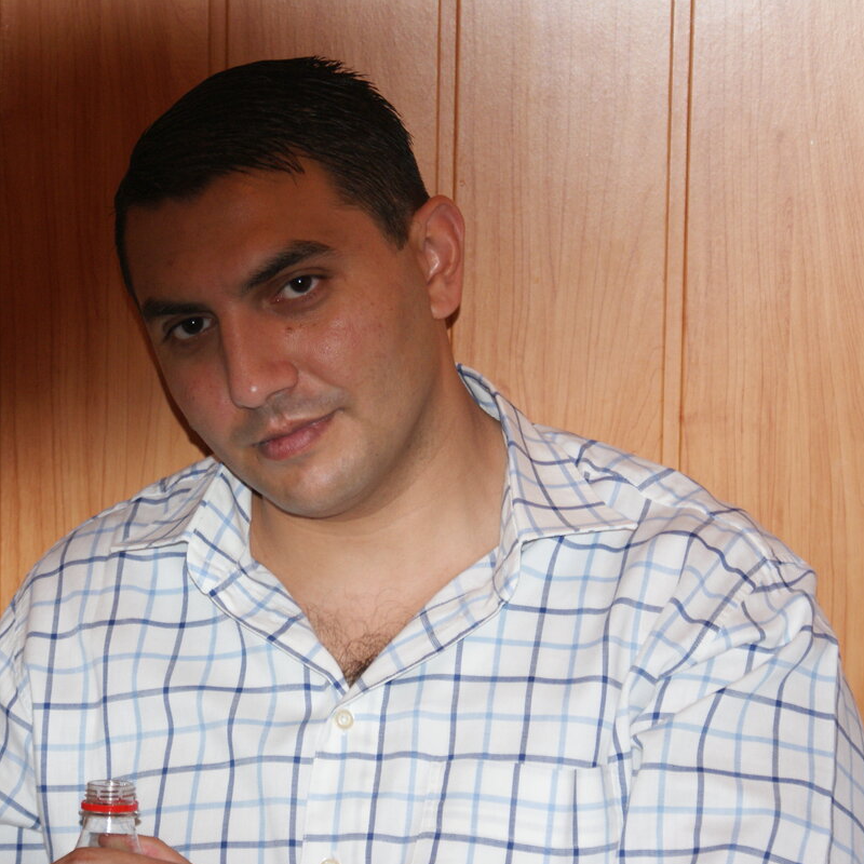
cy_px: 433
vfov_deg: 13.0
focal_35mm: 134
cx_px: 301
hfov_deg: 13.0
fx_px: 3784
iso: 400
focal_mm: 70
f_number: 5.6
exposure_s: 1/125
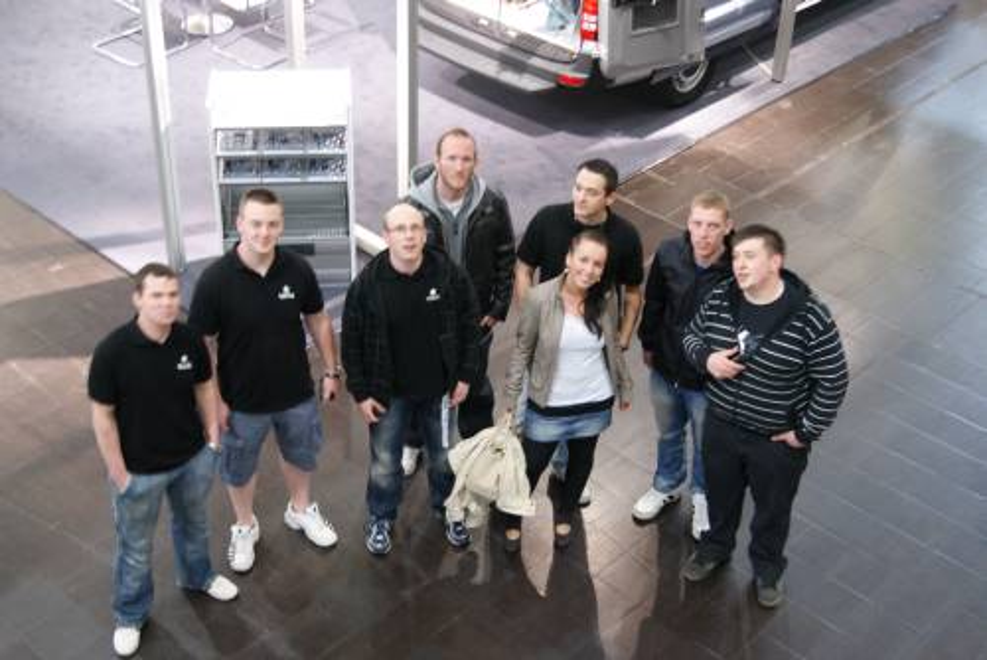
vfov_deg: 25.8
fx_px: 1440
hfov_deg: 37.8
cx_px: 494
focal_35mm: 52
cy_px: 330
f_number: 5
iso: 400
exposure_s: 1/8
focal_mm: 35
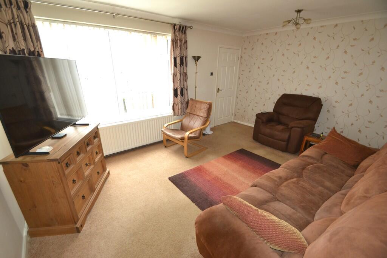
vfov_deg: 77.3
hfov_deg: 100.4
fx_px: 161
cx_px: 194
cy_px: 129
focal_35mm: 15
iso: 800
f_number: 3.5
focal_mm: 10
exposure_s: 1/60
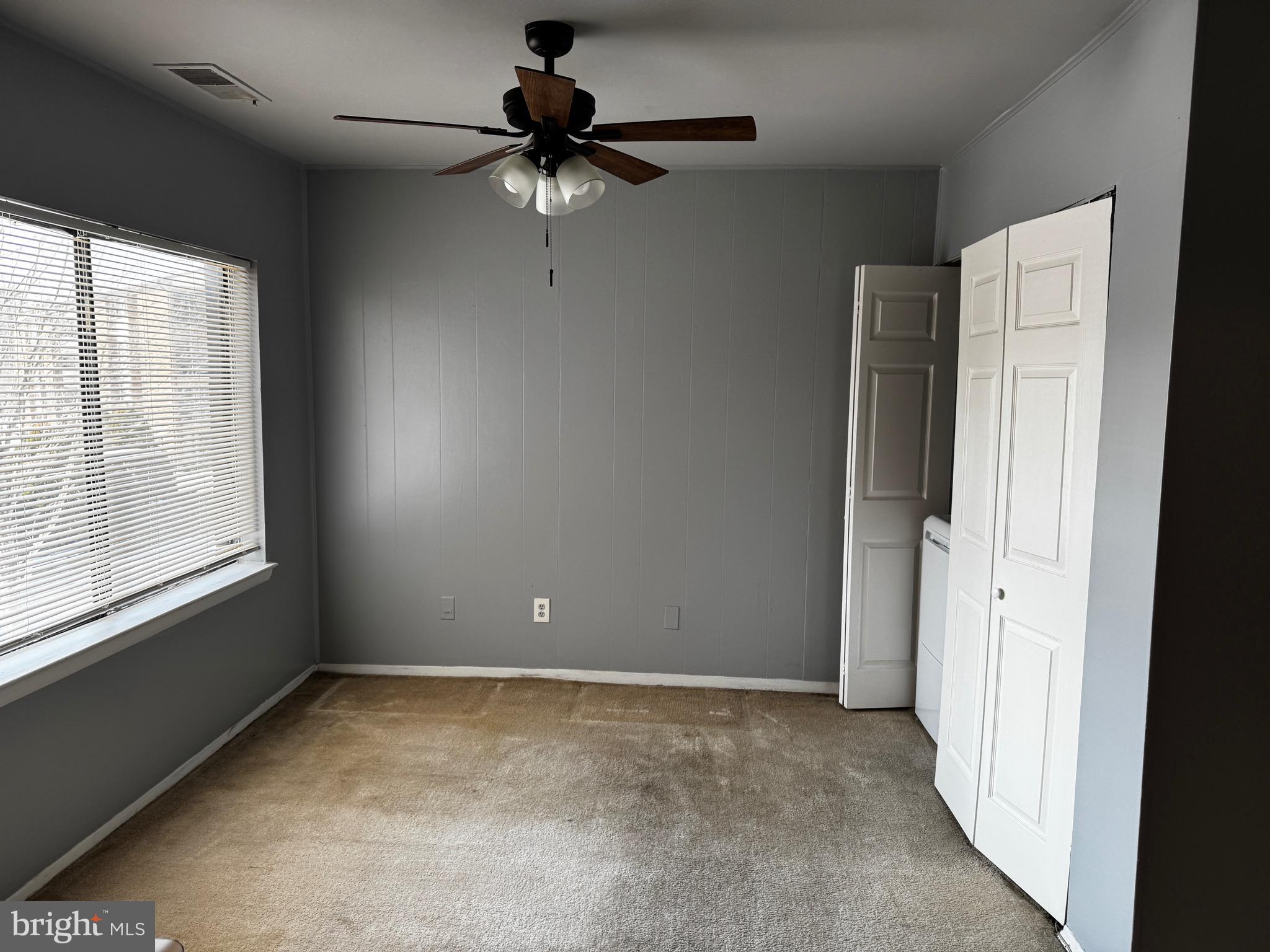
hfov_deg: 71.6
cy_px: 476
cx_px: 635
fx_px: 881
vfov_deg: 56.8
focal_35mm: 24
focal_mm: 6.76
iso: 100
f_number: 1.78
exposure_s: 1/161
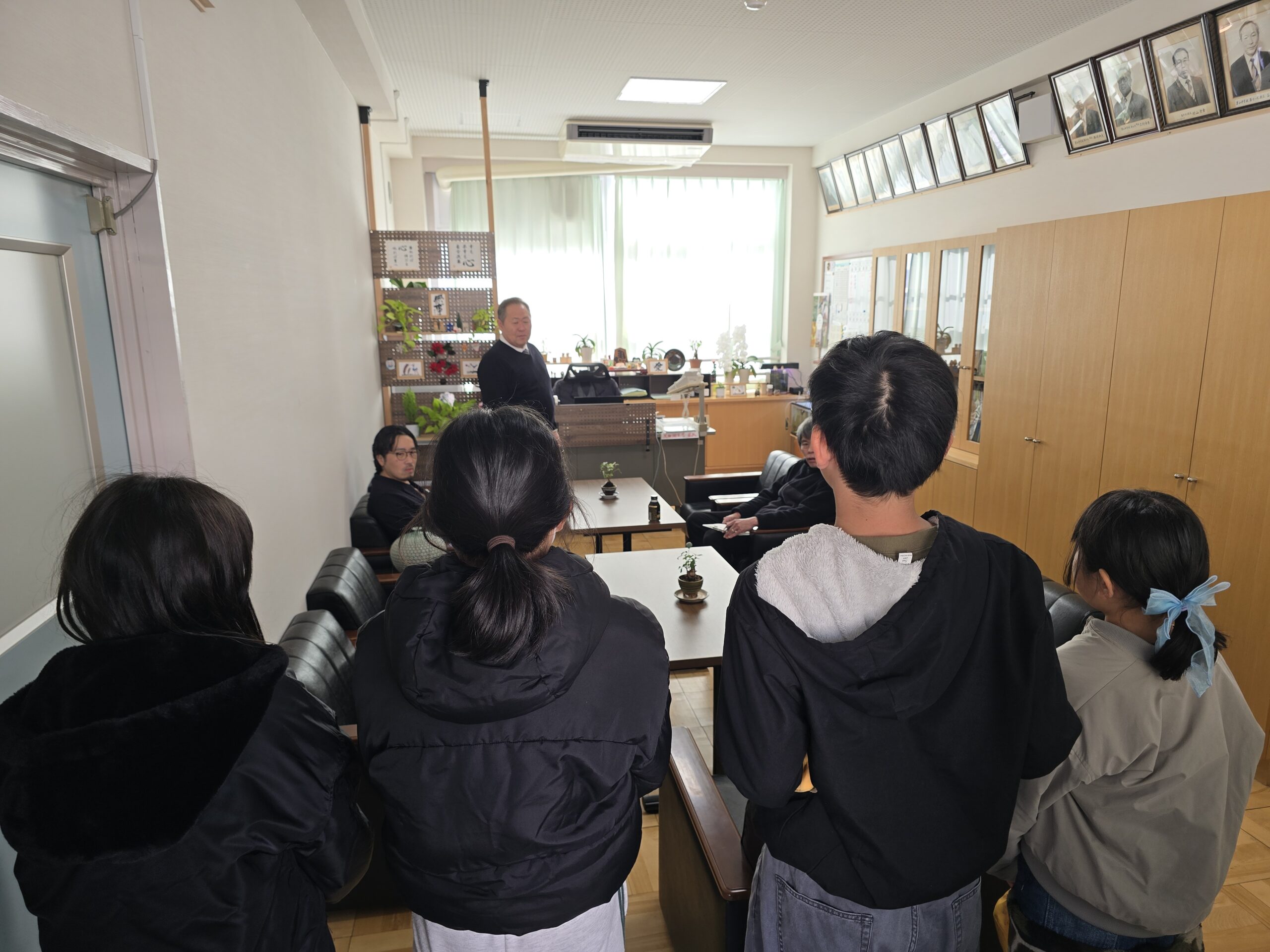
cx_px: 635
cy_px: 476
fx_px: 844
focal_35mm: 23
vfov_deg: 58.9
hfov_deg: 73.9
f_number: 1.7
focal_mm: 6.3
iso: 25
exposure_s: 1/120
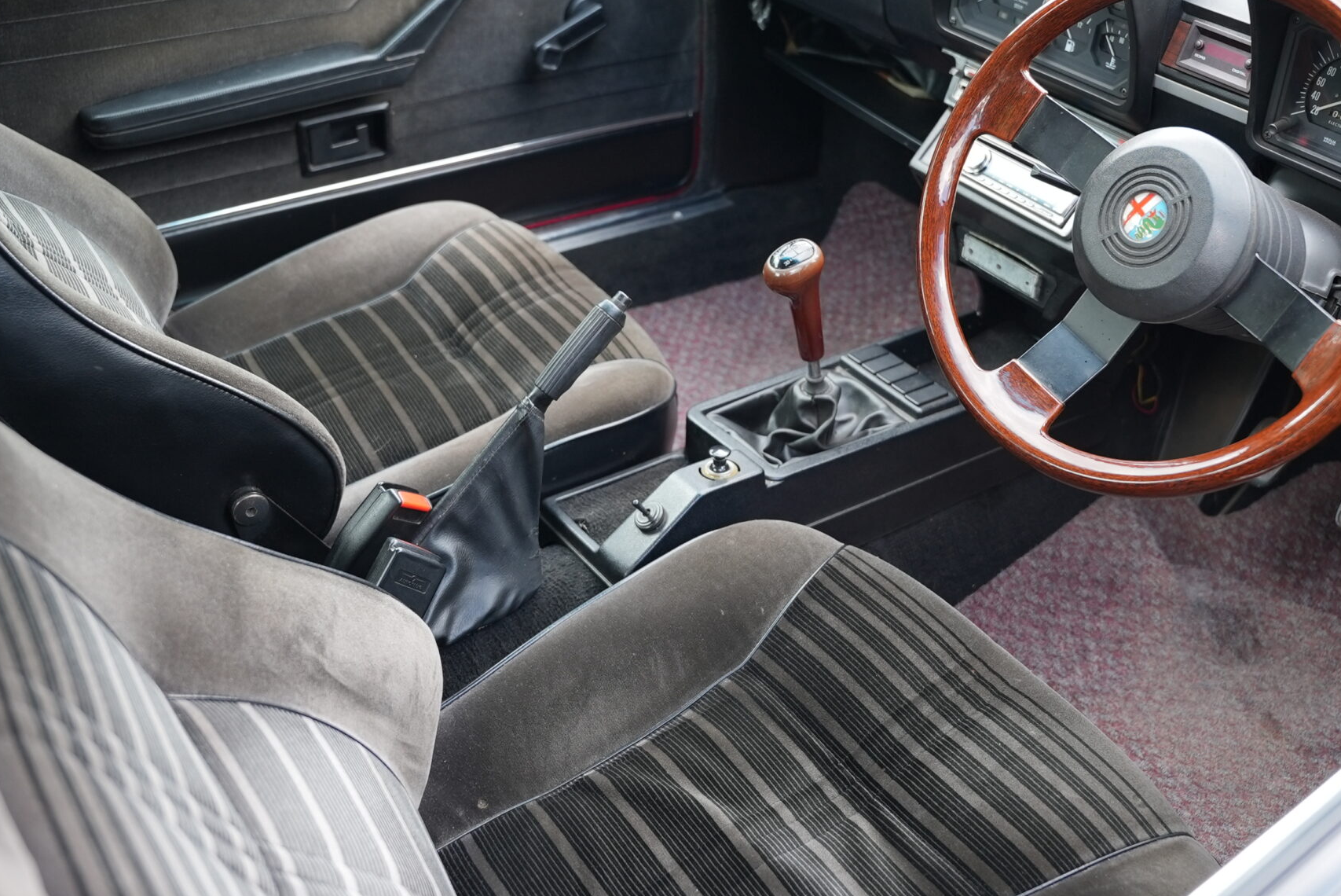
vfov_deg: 36.7
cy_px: 325
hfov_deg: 53.0
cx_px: 733
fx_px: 1342
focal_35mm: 36
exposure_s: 1/200
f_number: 2.8
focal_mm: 24
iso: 400
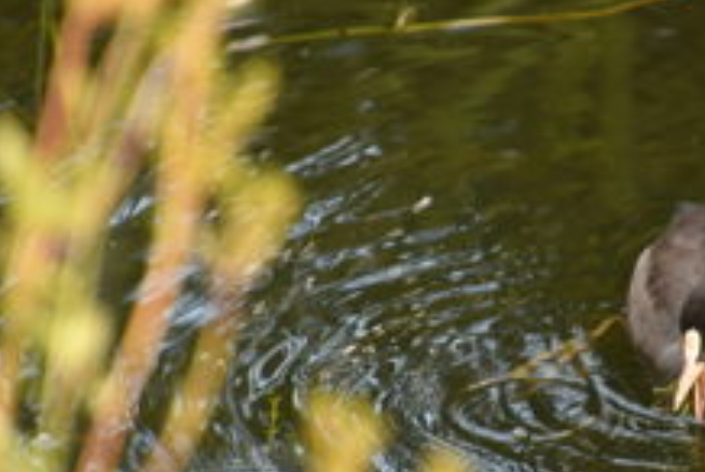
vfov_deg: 1.7
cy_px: 267
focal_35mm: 825
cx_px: 459
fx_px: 16178
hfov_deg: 2.5
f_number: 6.3
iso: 640
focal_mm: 300
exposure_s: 1/250
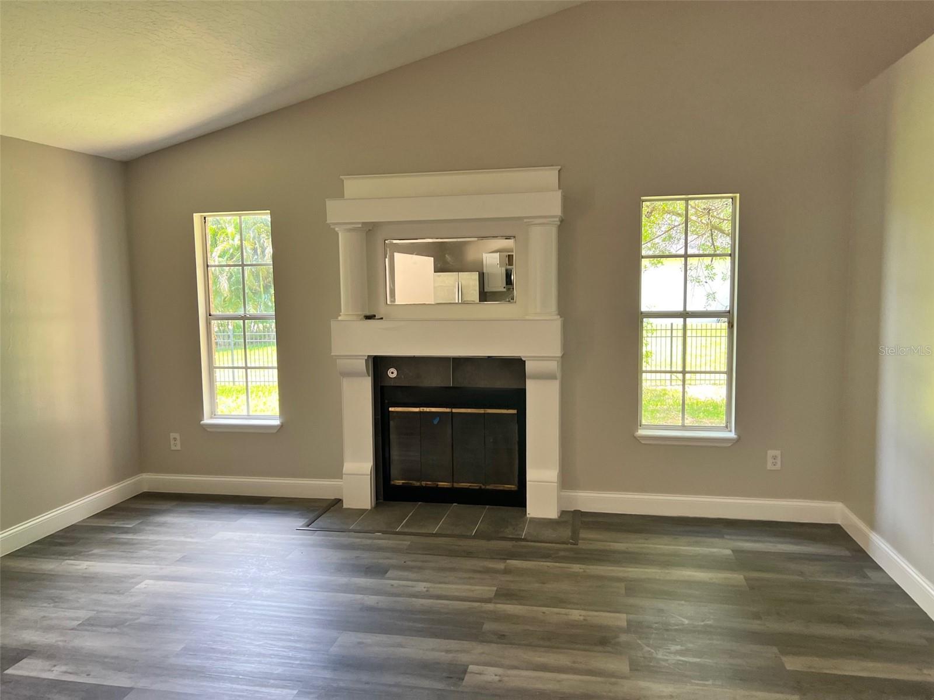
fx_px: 702
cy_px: 350
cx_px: 467
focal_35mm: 26
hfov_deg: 67.3
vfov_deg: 53.1
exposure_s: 1/121
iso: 100
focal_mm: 5.7
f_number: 1.5
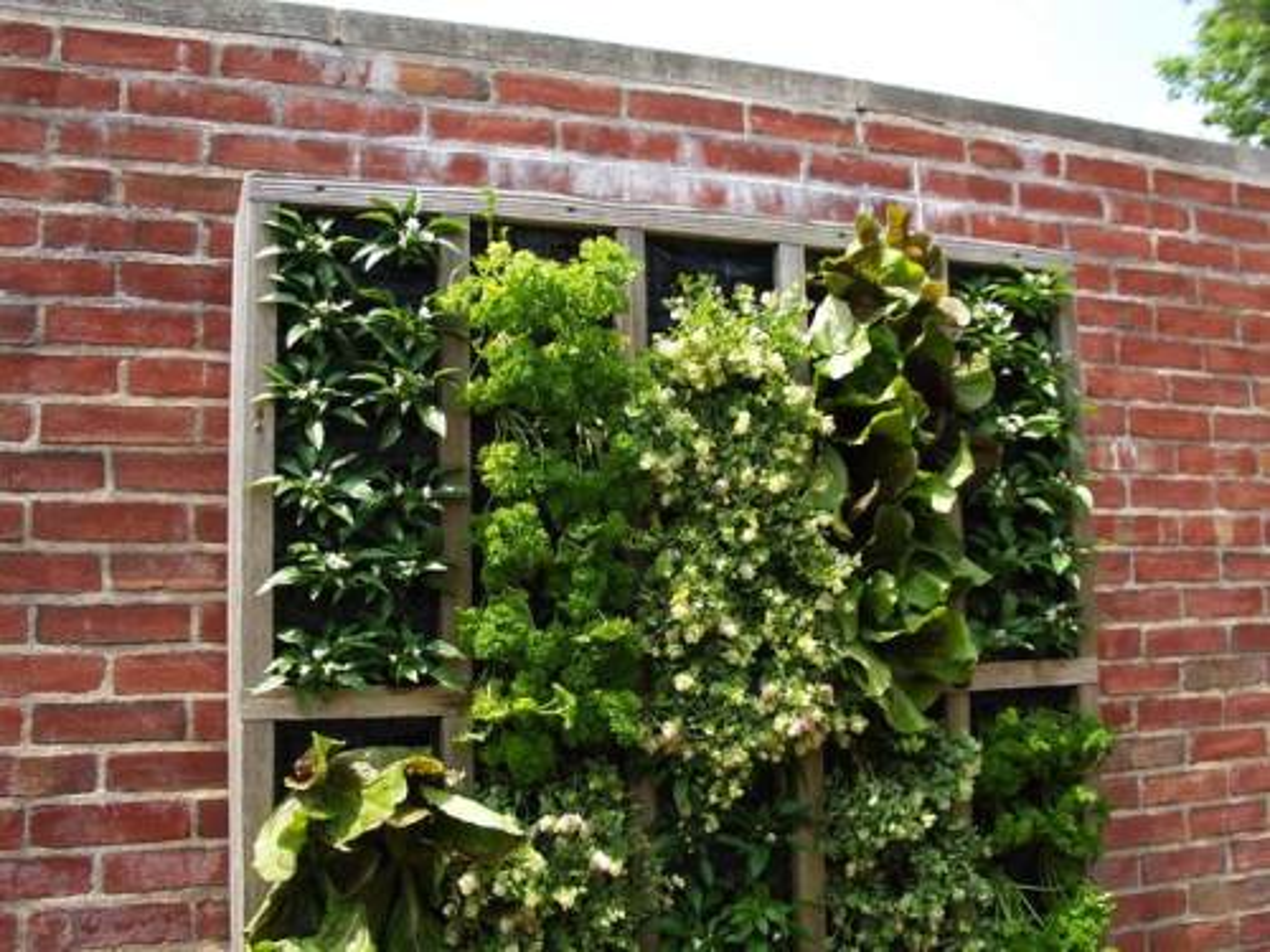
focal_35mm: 35
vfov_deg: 40.7
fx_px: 1284
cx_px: 635
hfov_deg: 52.6
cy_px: 476
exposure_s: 1/200
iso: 80
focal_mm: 5.8
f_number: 4.3
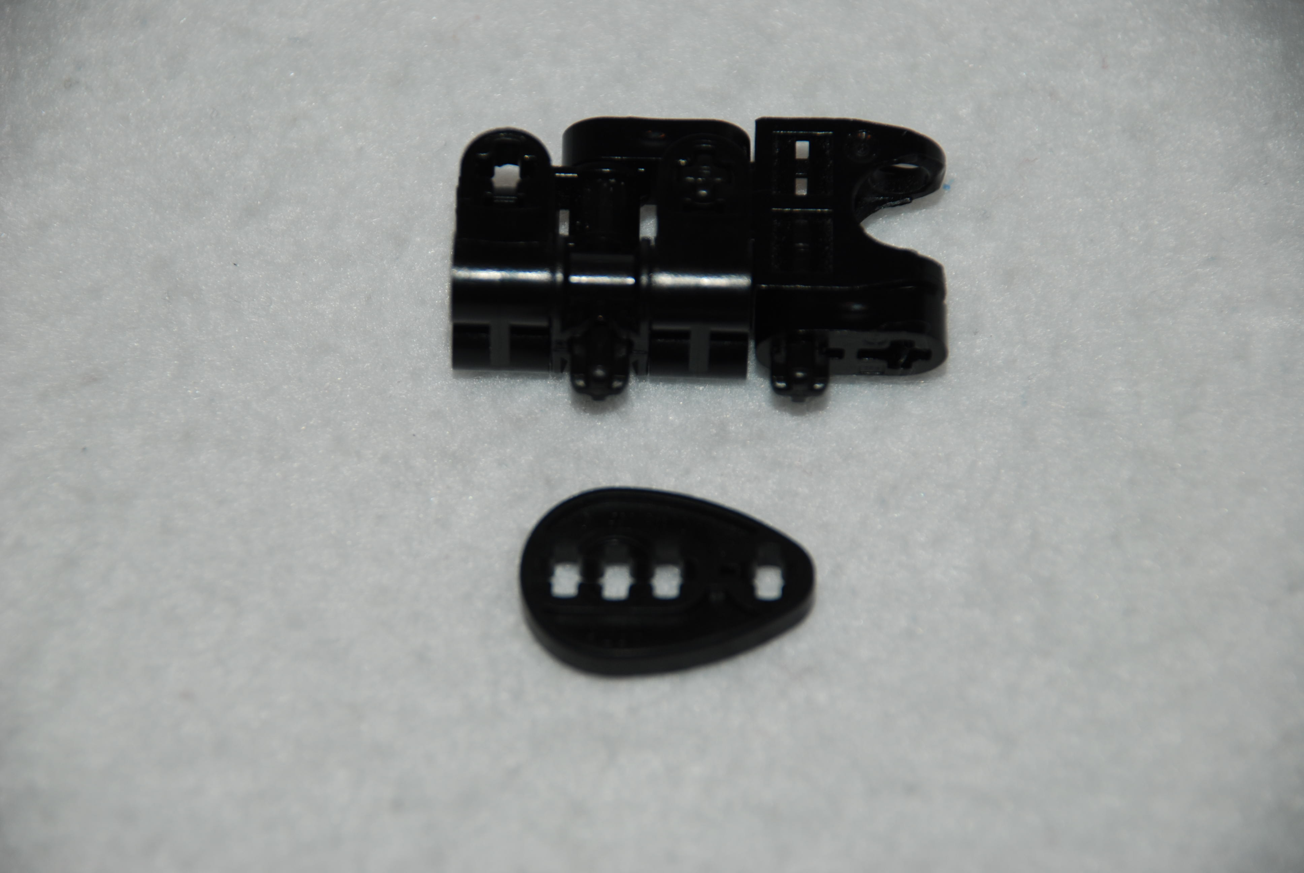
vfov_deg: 6.8
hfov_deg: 10.1
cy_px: 436
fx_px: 7344
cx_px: 652
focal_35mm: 202
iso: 100
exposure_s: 1/60
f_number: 5.6
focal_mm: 135
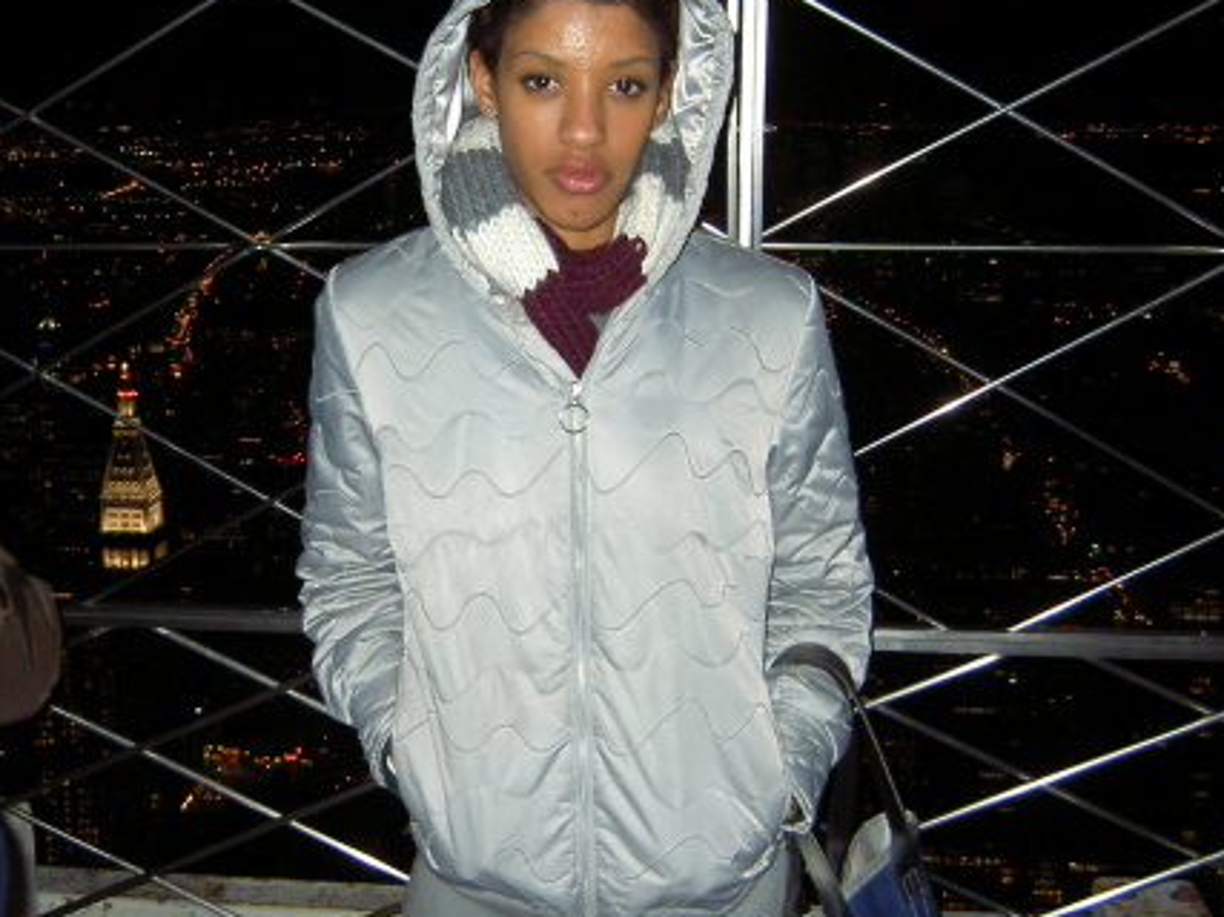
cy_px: 510
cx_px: 525
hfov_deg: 37.4
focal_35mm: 51
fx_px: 1803
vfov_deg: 28.5
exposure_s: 1/60
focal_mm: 5.6
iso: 200
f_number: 2.8
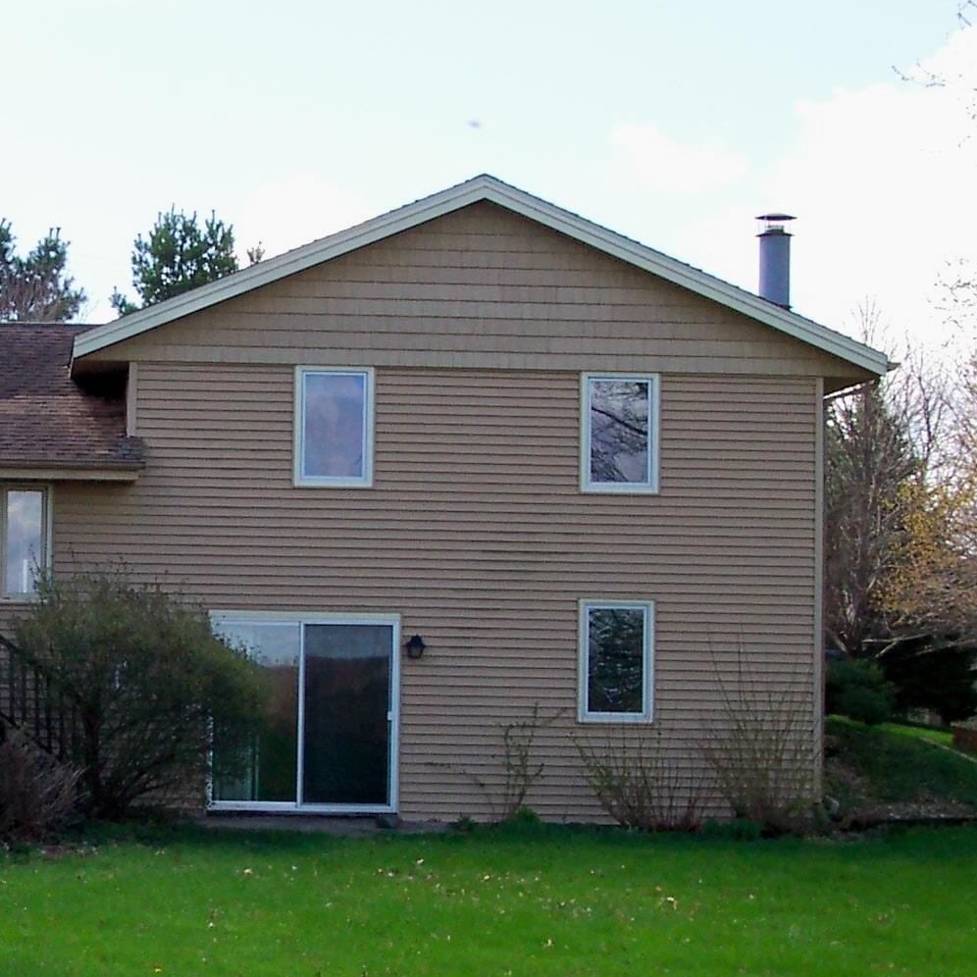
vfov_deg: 18.5
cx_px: 78
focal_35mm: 94
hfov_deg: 18.2
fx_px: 3002
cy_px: 504
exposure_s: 1/250
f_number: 5.6
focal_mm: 10.7
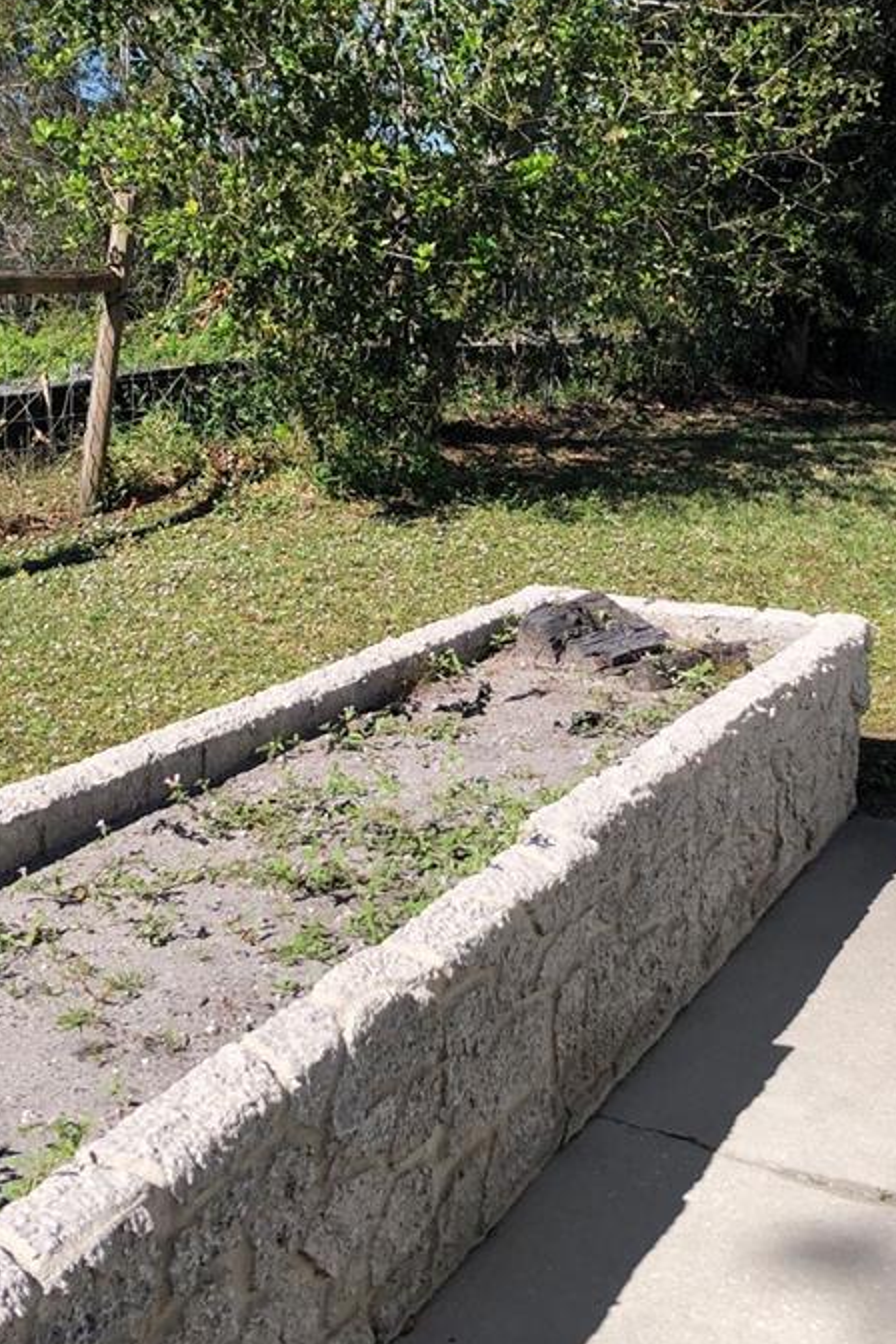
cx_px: 532
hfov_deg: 25.9
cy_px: 630
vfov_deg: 38.2
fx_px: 1941
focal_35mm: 52
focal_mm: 3.99
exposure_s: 1/2315
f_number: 1.8
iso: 25
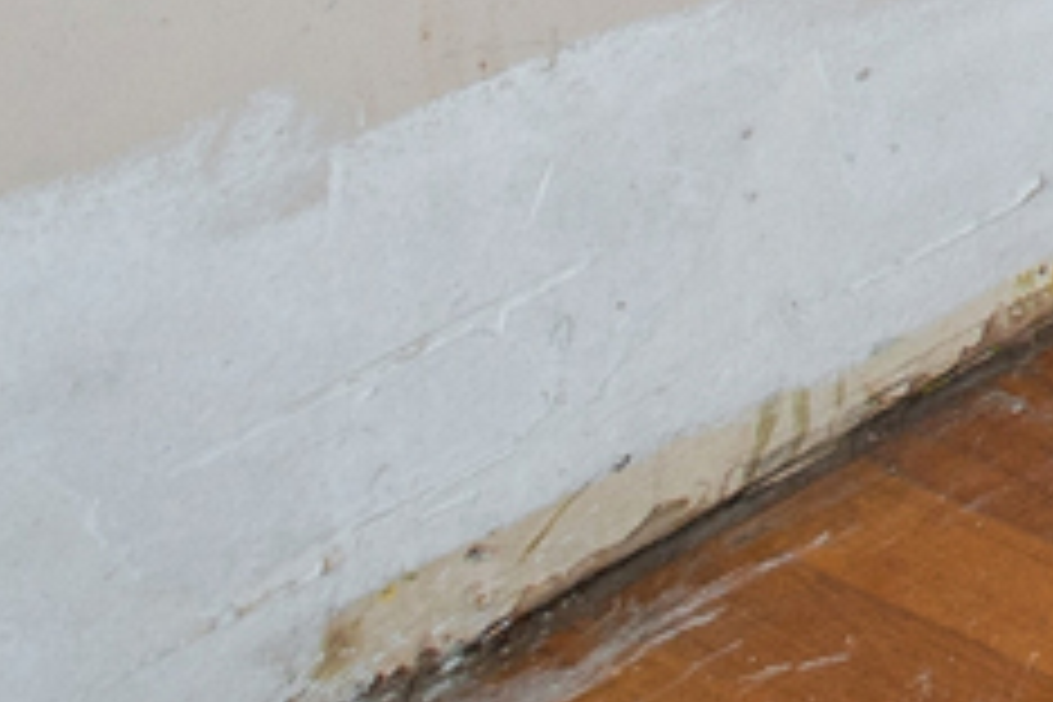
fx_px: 3042
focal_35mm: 104
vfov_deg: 9.0
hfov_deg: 10.7
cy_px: -1724
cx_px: 3348
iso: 250
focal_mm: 10
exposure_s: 1/13
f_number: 7.1
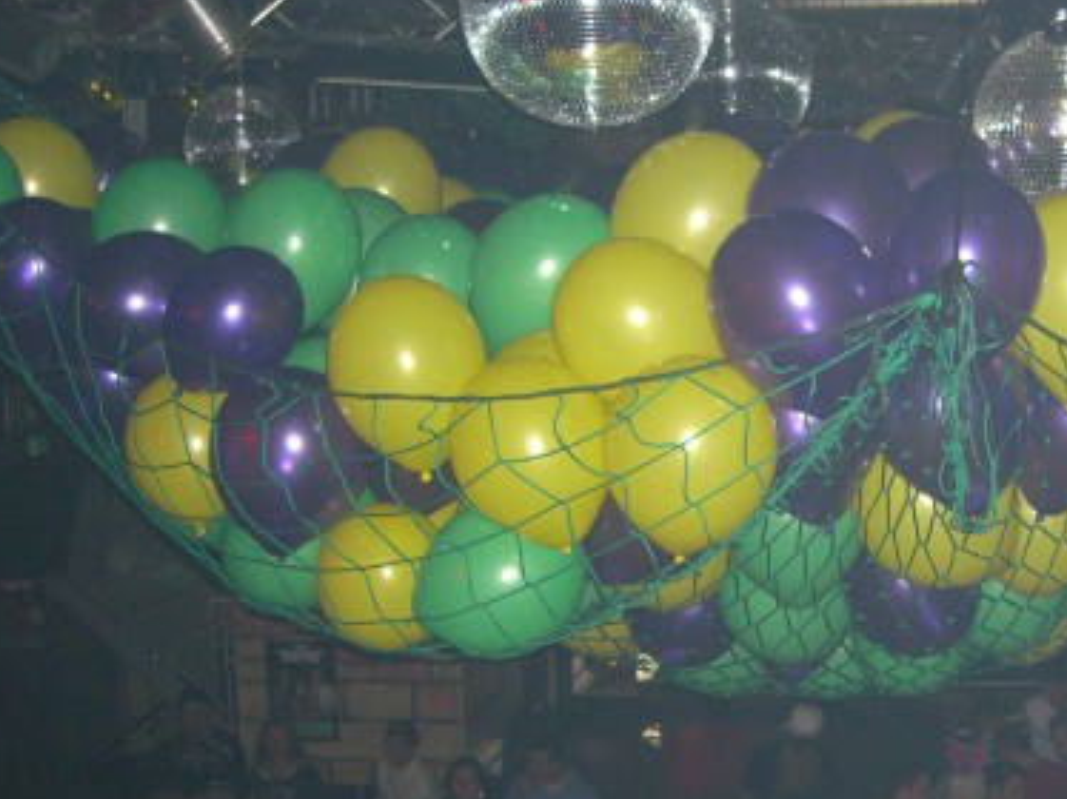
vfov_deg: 23.9
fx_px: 1879
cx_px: 810
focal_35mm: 61
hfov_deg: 31.1
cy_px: 536
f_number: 2.8
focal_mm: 7.9
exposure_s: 1/60
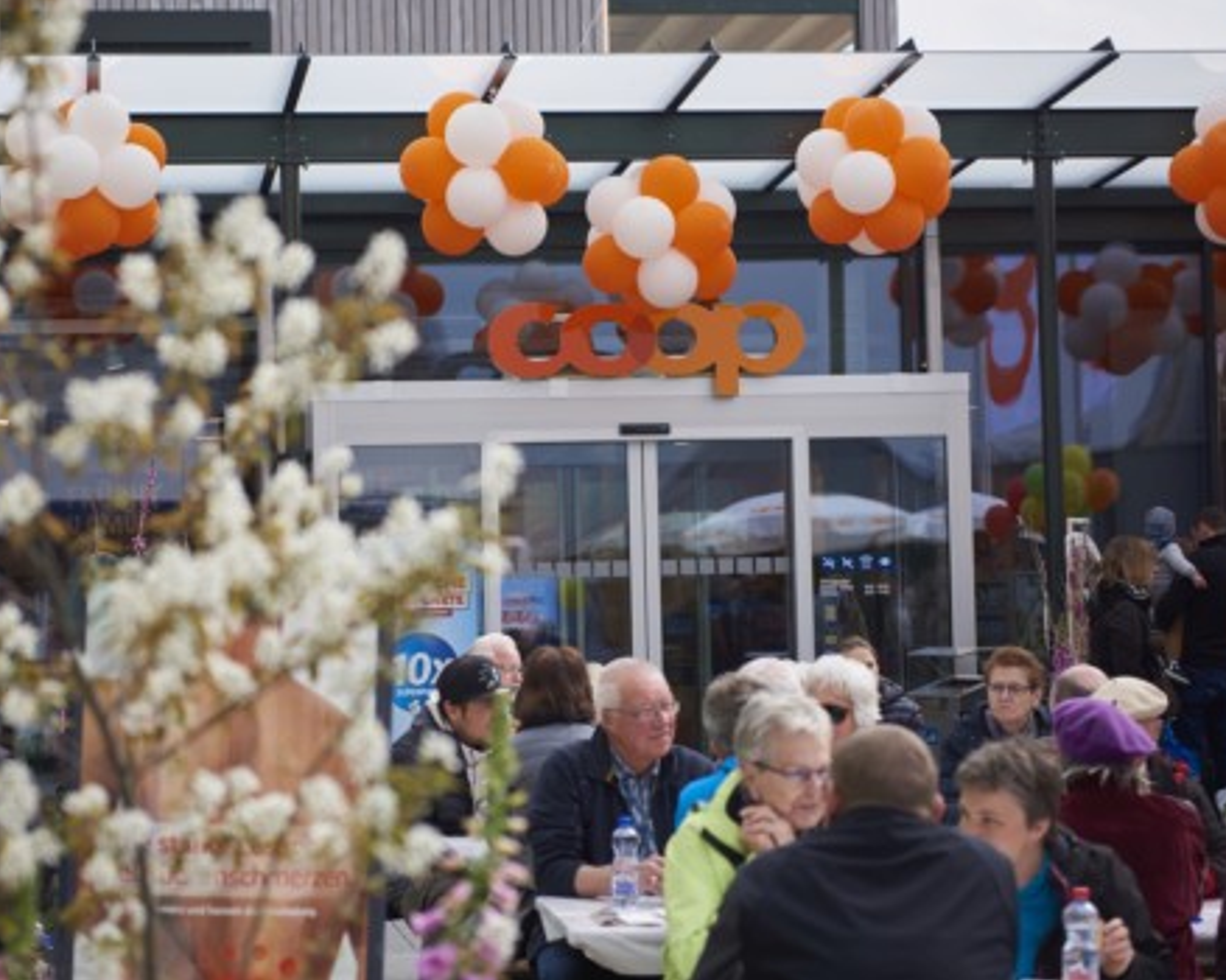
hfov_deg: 23.6
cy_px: 479
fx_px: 2938
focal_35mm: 81
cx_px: 540
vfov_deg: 18.9
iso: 100
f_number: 3.5
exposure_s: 1/1250
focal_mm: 70
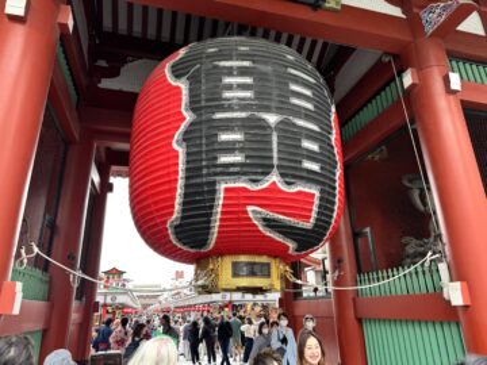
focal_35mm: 24
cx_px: 244
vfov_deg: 56.8
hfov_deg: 71.6
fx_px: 338
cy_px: 182
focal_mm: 6.76
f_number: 1.78
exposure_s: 1/212
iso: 64
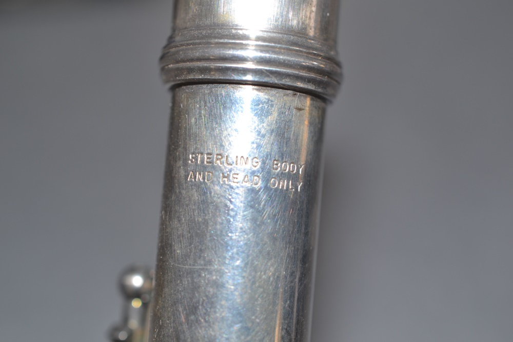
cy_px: 171
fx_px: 855
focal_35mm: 60
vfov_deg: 22.6
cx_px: 256
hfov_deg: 33.4
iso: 100
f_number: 8
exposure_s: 1/60
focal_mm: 40
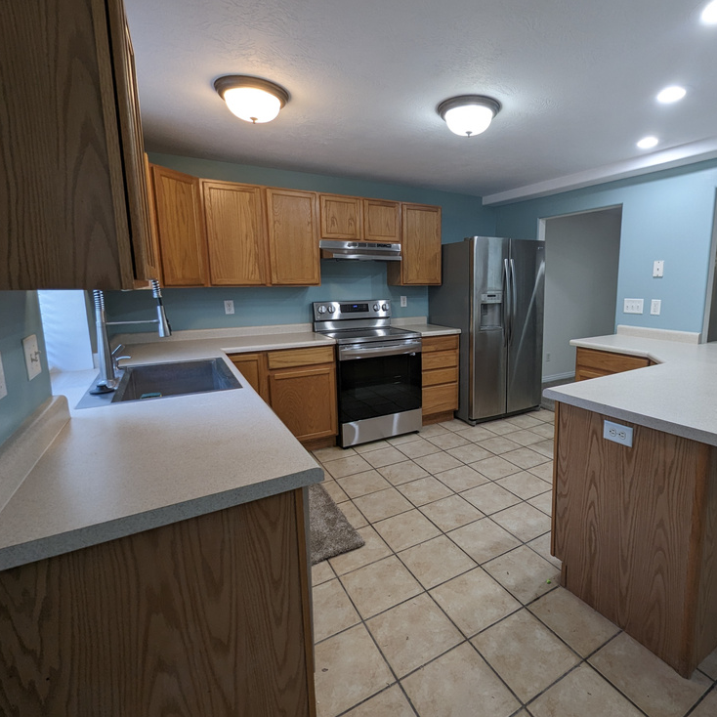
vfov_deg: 87.4
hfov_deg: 86.1
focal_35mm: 16
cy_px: 343
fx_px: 375
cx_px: 437
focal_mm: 1.95
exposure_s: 1/40
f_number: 2.2
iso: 62
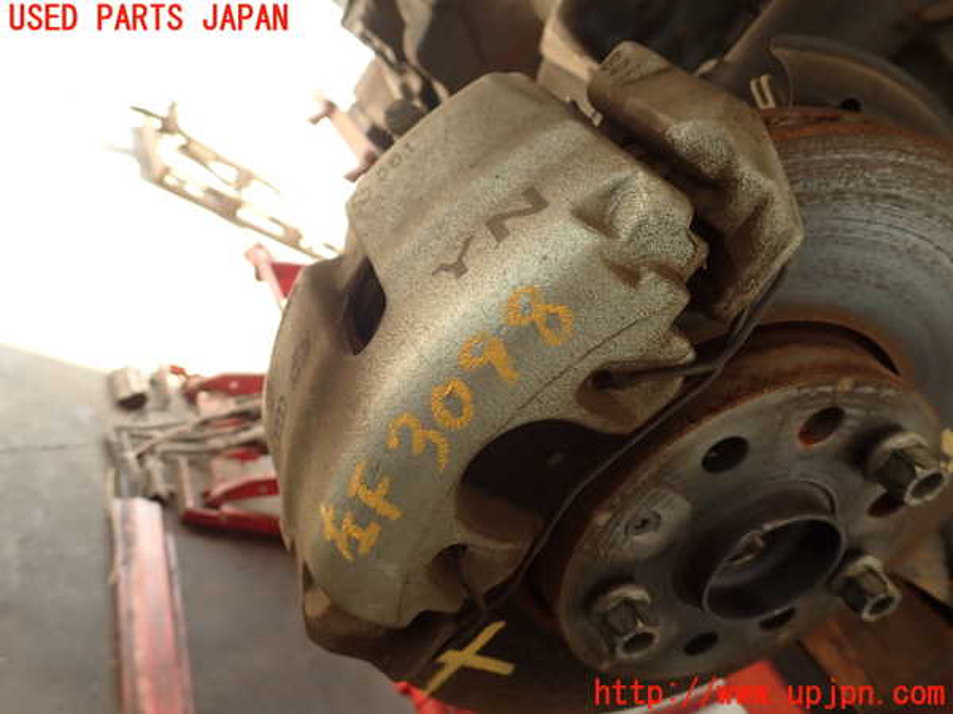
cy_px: 357
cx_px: 476
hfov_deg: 69.4
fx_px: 688
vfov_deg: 54.9
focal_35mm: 25
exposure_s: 1/60
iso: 100
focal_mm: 4.5
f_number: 2.8
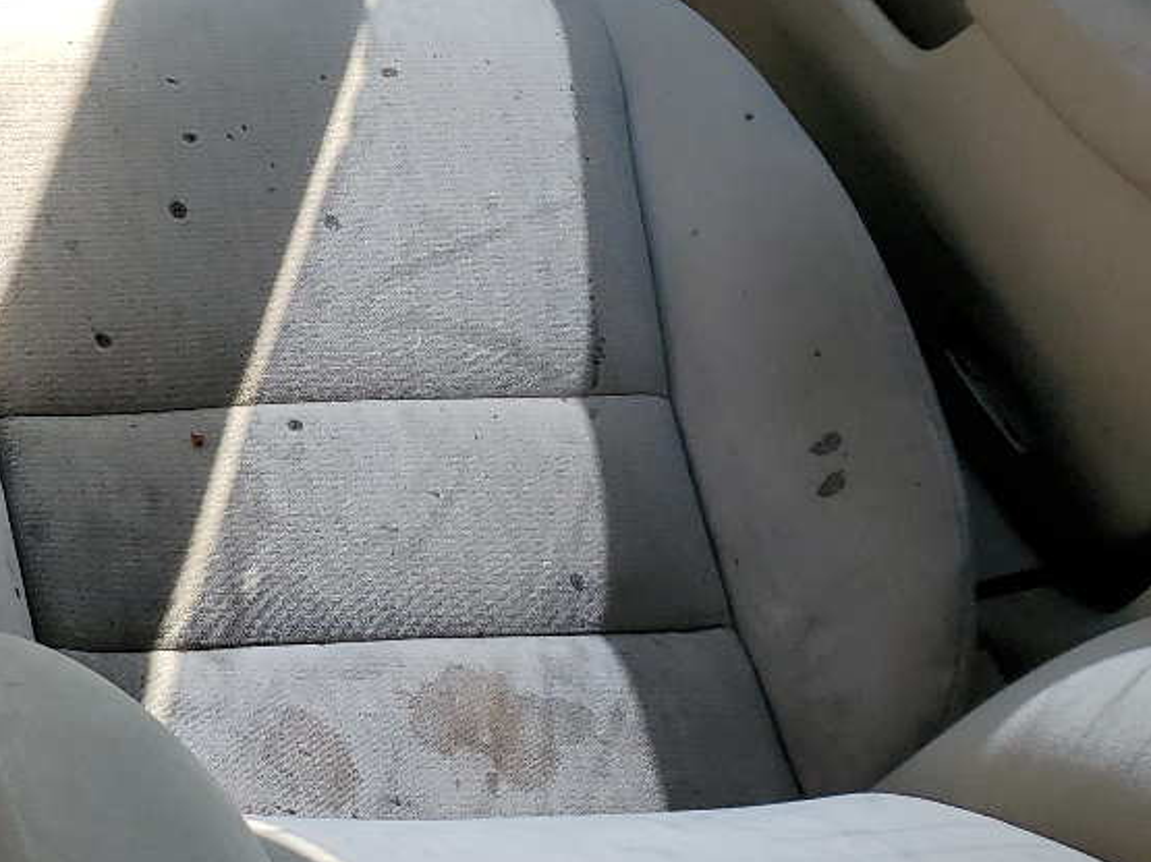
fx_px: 2493
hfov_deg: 22.1
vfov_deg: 19.1
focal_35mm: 75
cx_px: -506
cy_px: 8
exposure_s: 1/833
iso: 50
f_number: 1.5
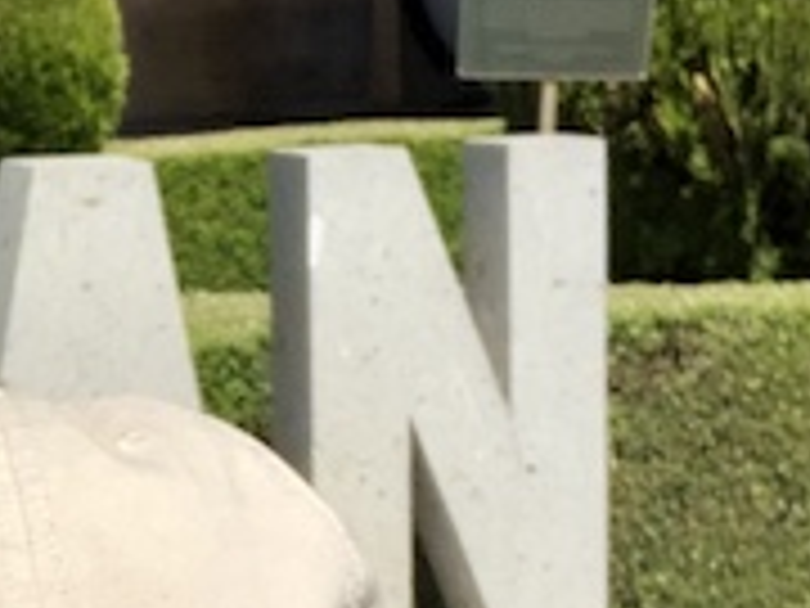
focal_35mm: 182
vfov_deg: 8.1
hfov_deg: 10.4
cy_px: 775
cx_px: -459
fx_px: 4259
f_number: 2.2
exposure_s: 1/637
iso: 20
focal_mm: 2.87
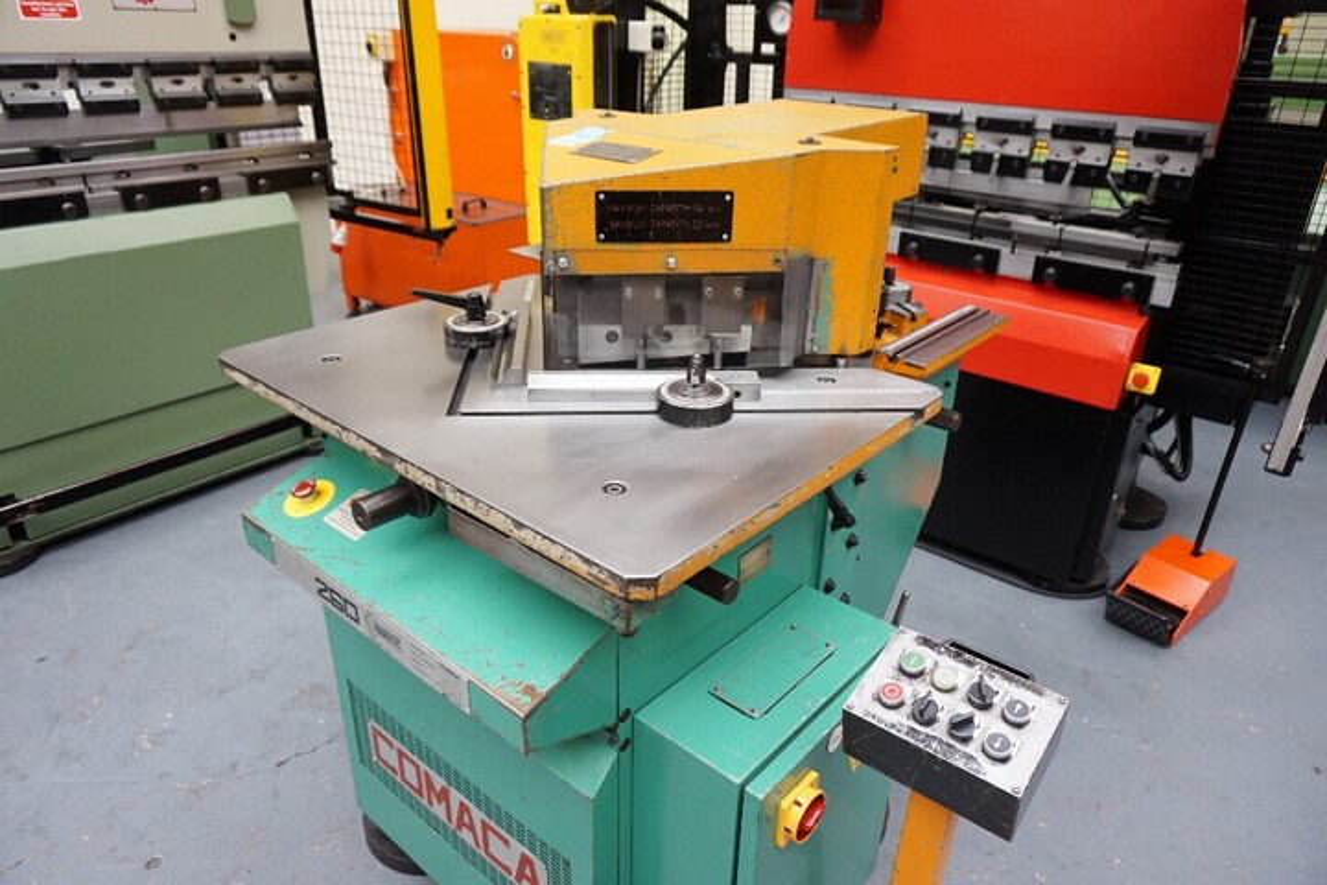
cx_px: 664
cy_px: 442
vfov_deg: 53.1
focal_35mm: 24
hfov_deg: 73.7
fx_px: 885
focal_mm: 16
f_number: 4
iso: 1000
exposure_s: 1/160
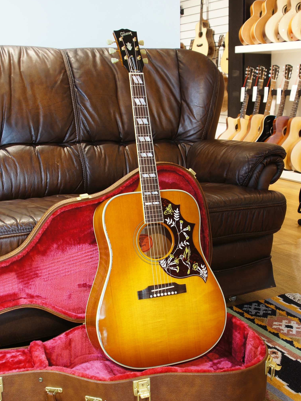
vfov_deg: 41.2
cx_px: 151
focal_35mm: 46
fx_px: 533
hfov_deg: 31.5
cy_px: 220
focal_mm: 28
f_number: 7.1
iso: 100
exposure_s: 1/4
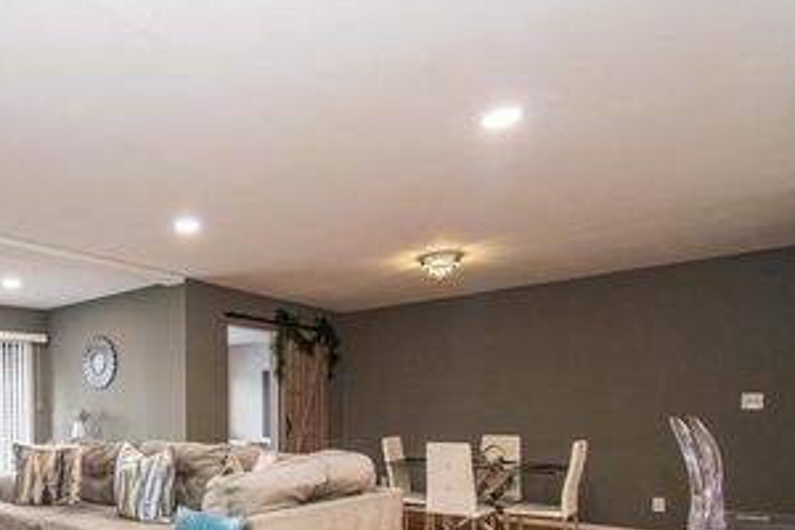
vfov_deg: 48.2
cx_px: 172
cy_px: 431
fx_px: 552
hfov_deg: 65.8
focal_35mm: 25
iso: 500
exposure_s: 1/40
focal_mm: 10
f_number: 5.6
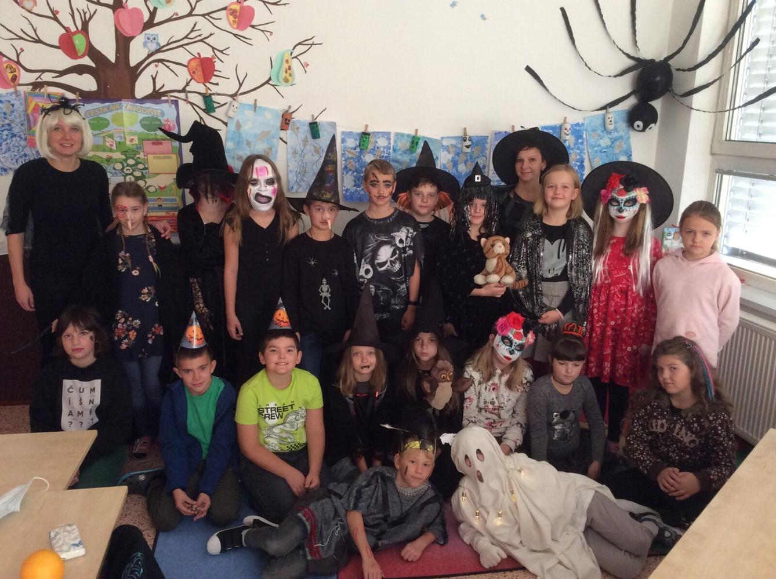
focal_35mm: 32
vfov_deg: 44.0
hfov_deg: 56.9
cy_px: 290
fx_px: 716
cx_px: 388
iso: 125
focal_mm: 3.3
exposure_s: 1/25
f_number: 2.4
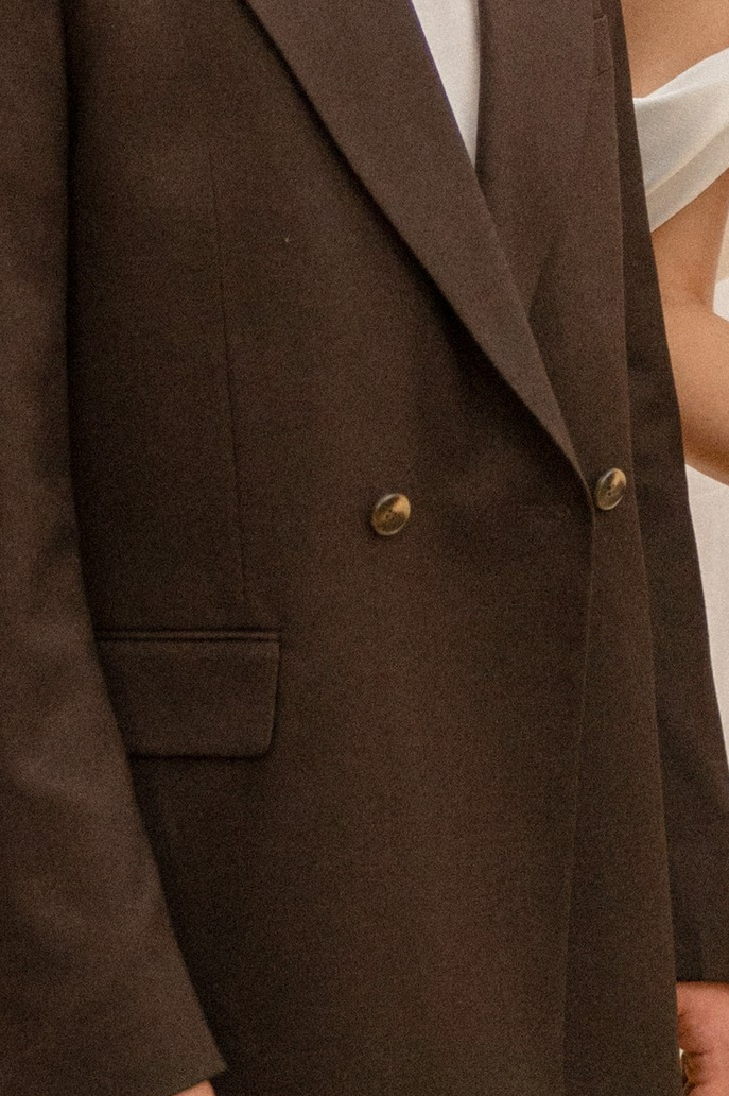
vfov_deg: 9.9
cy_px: -318
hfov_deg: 6.7
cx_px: 595
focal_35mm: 205
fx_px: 6233
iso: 1000
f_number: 2.8
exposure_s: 1/125
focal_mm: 55
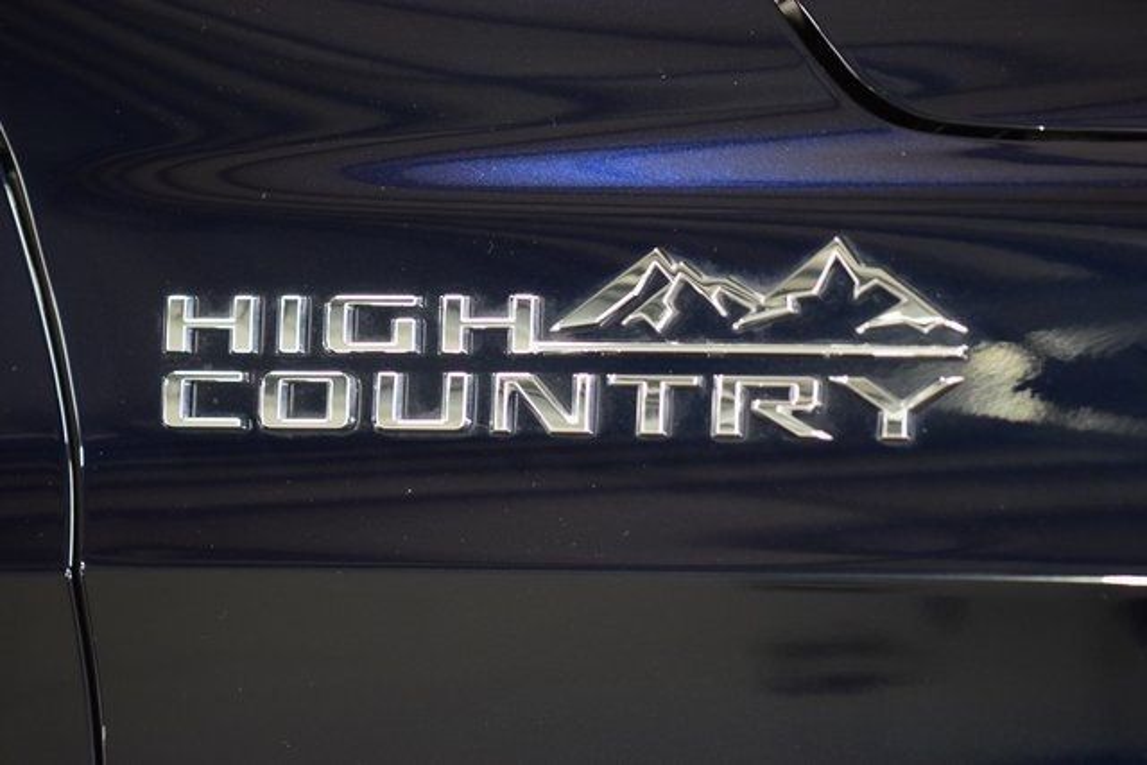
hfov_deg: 19.5
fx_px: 3346
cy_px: 382
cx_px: 574
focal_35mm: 105
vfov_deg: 13.0
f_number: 2.8
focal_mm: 70
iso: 1600
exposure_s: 1/50
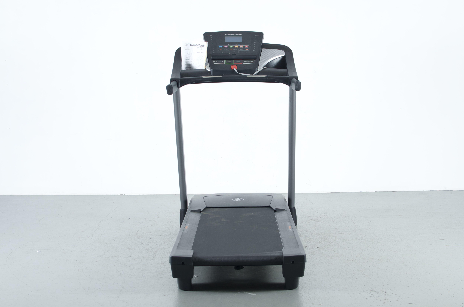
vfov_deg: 25.6
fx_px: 675
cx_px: 232
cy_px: 154
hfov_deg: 37.9
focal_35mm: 52
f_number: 5.6
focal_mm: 35
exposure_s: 1/100
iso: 100
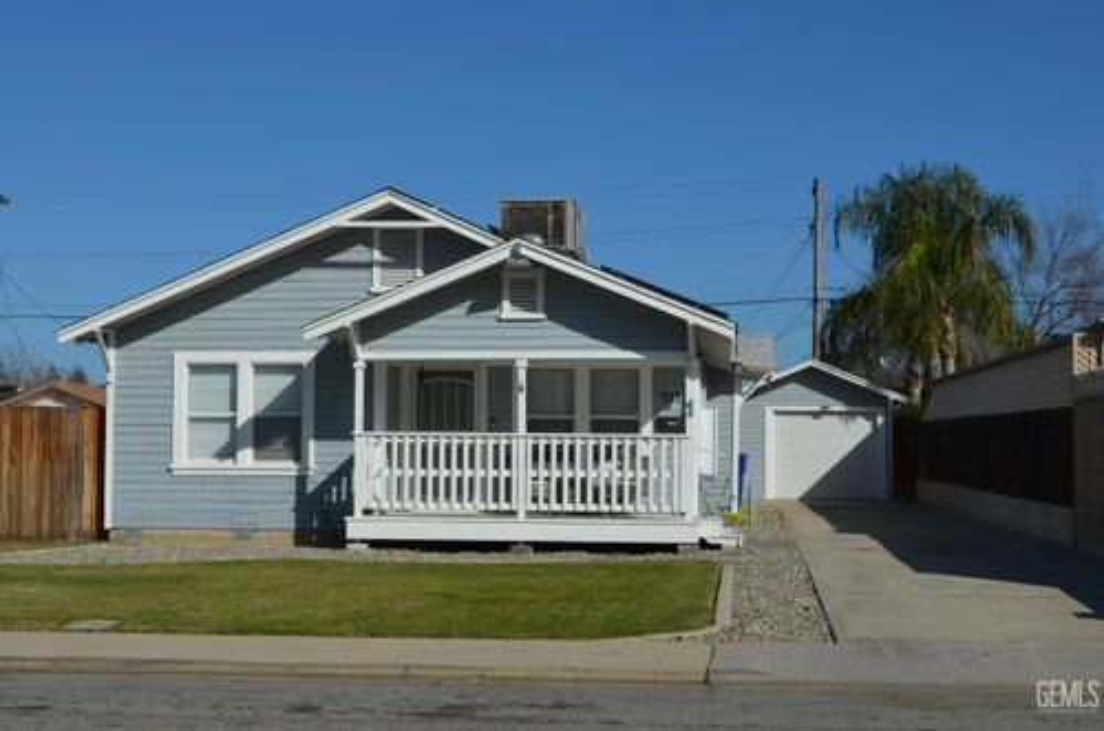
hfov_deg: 37.9
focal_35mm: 52
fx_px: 1606
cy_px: 366
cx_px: 552
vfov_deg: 25.6
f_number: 10
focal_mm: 35
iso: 100
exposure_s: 1/400
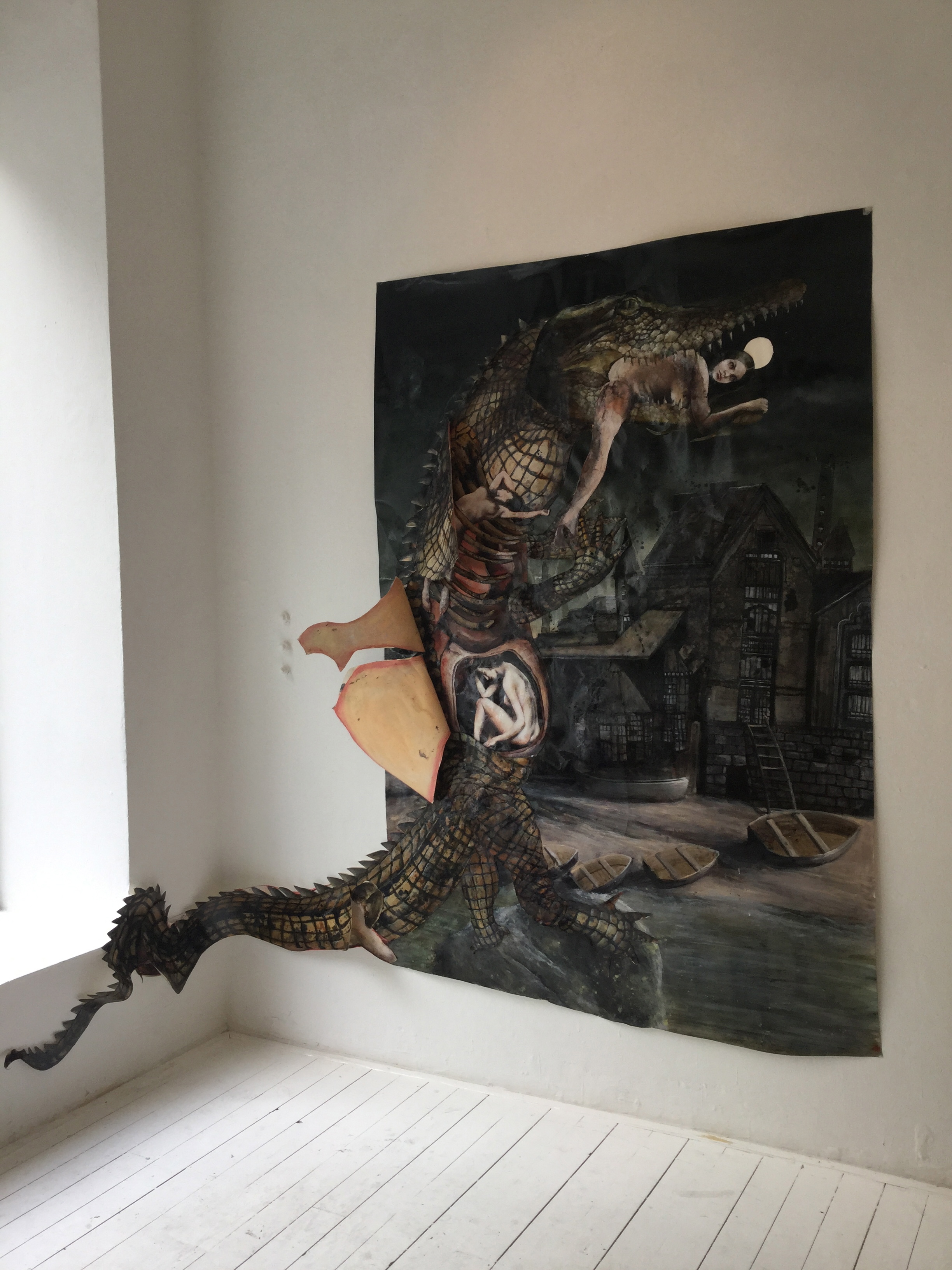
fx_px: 1137
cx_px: 476
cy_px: 635
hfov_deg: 45.4
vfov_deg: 58.4
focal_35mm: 31
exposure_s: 1/100
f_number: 2.4
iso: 32
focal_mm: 3.3
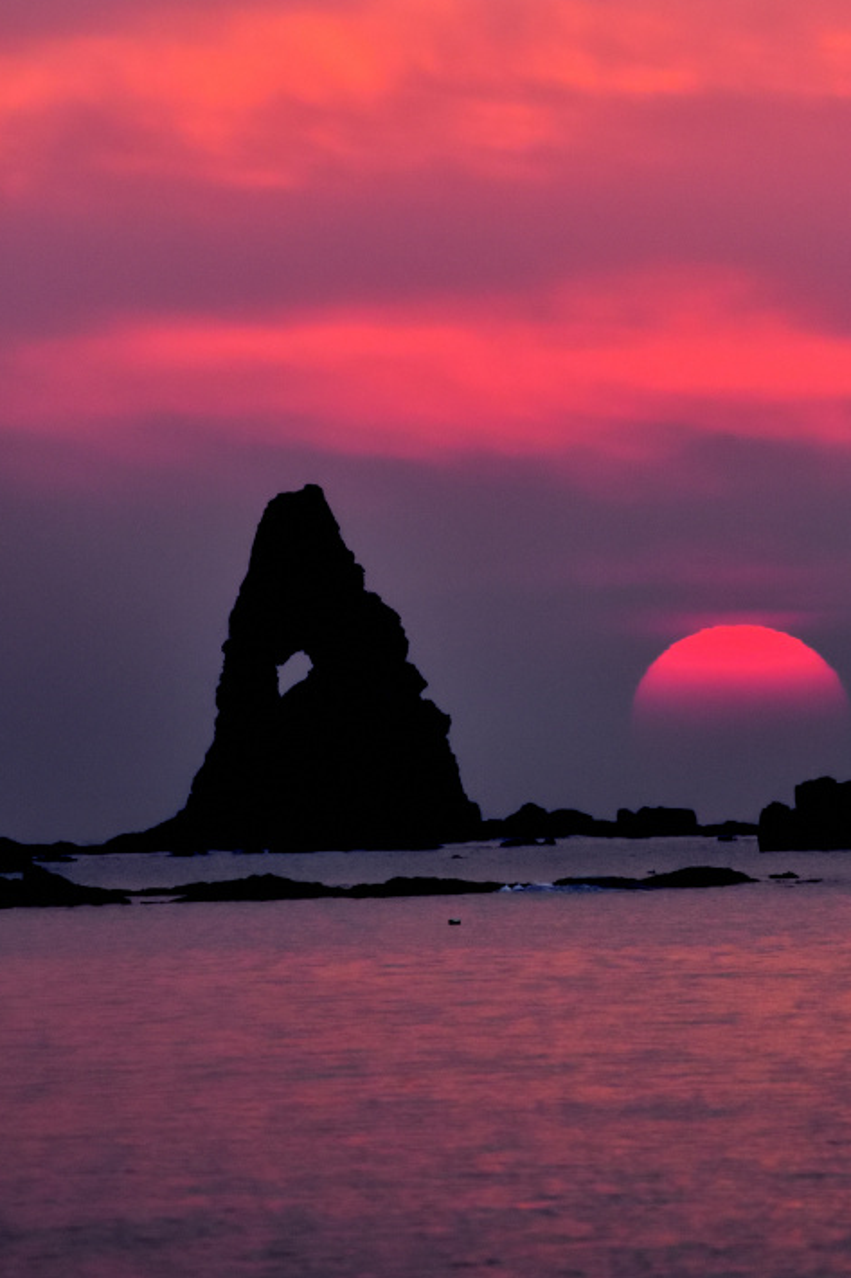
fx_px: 23980
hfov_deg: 2.0
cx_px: 506
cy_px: 218
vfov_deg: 3.1
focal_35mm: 676
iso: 1600
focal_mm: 400
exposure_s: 1/160
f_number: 8
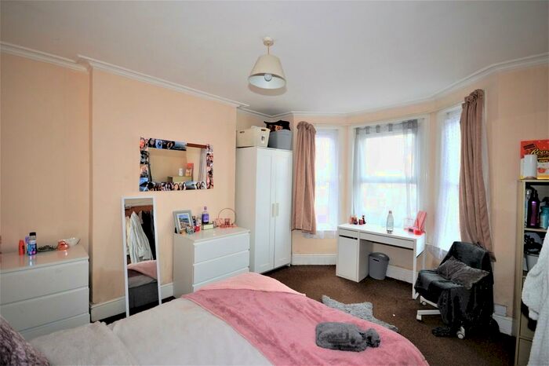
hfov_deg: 100.4
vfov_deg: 77.3
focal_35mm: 15
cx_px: 274
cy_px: 183
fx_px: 229
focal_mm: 10
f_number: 4
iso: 450
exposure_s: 1/60
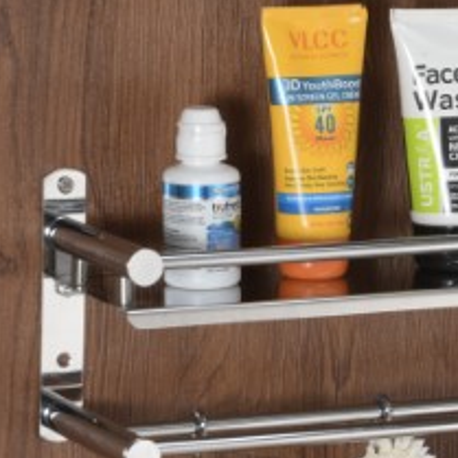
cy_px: 316
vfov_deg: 5.3
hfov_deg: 5.3
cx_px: 394
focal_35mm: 329
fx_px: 4925
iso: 160
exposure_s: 1/25
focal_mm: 90
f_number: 13
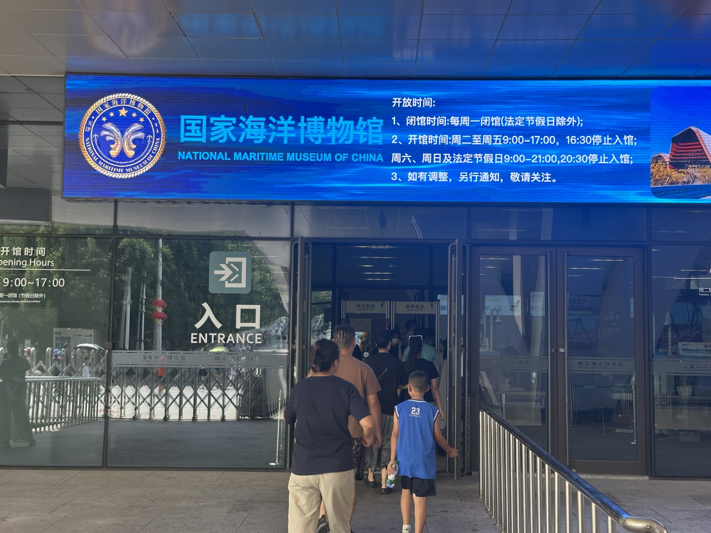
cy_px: 266
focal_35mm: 48
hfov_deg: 39.7
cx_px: 356
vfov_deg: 30.3
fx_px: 986
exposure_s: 1/487
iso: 64
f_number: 1.78
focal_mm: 6.86
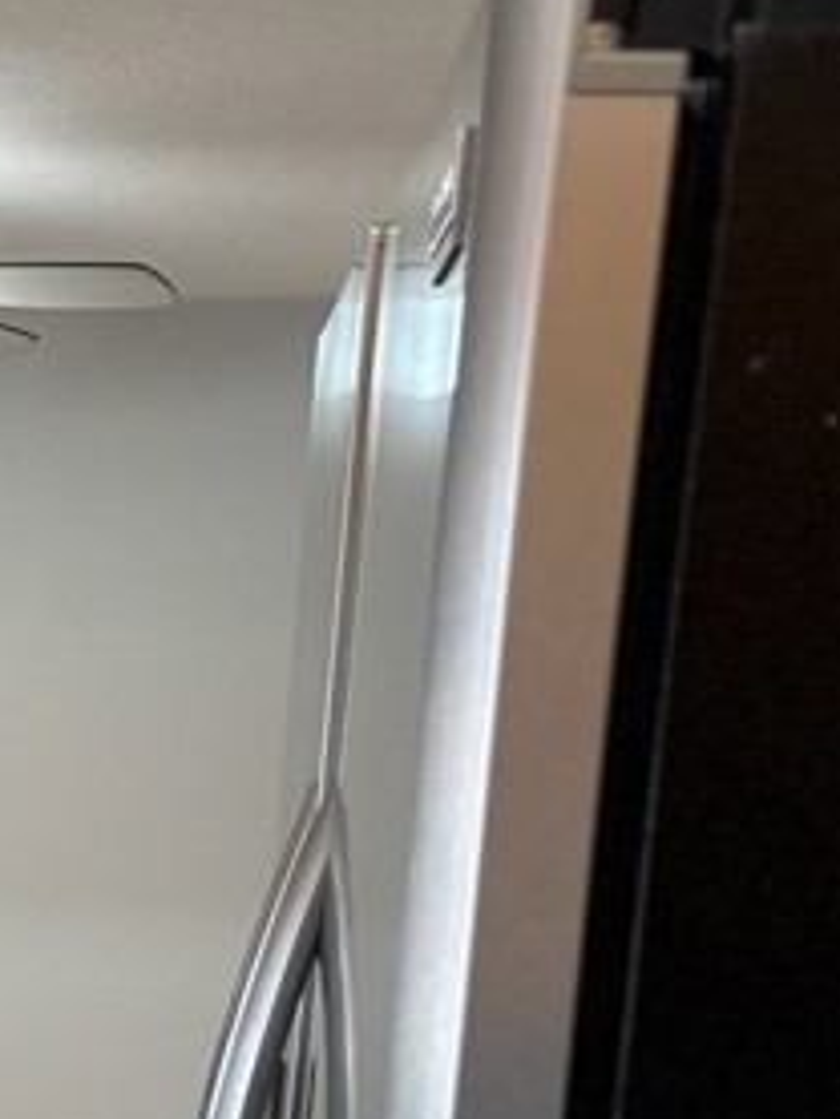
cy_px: 1466
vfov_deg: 18.9
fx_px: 3104
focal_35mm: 96
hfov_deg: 14.1
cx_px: -553
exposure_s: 1/60
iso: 250
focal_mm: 5.96
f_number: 1.6
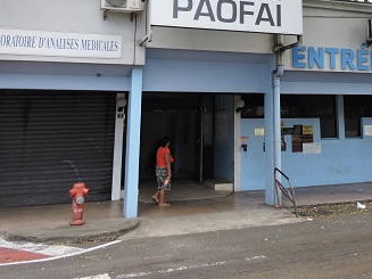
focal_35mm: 47
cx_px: 289
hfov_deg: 39.1
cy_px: 23
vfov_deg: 29.5
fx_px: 505
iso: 100
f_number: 3.3
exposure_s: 1/250
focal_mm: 4.3
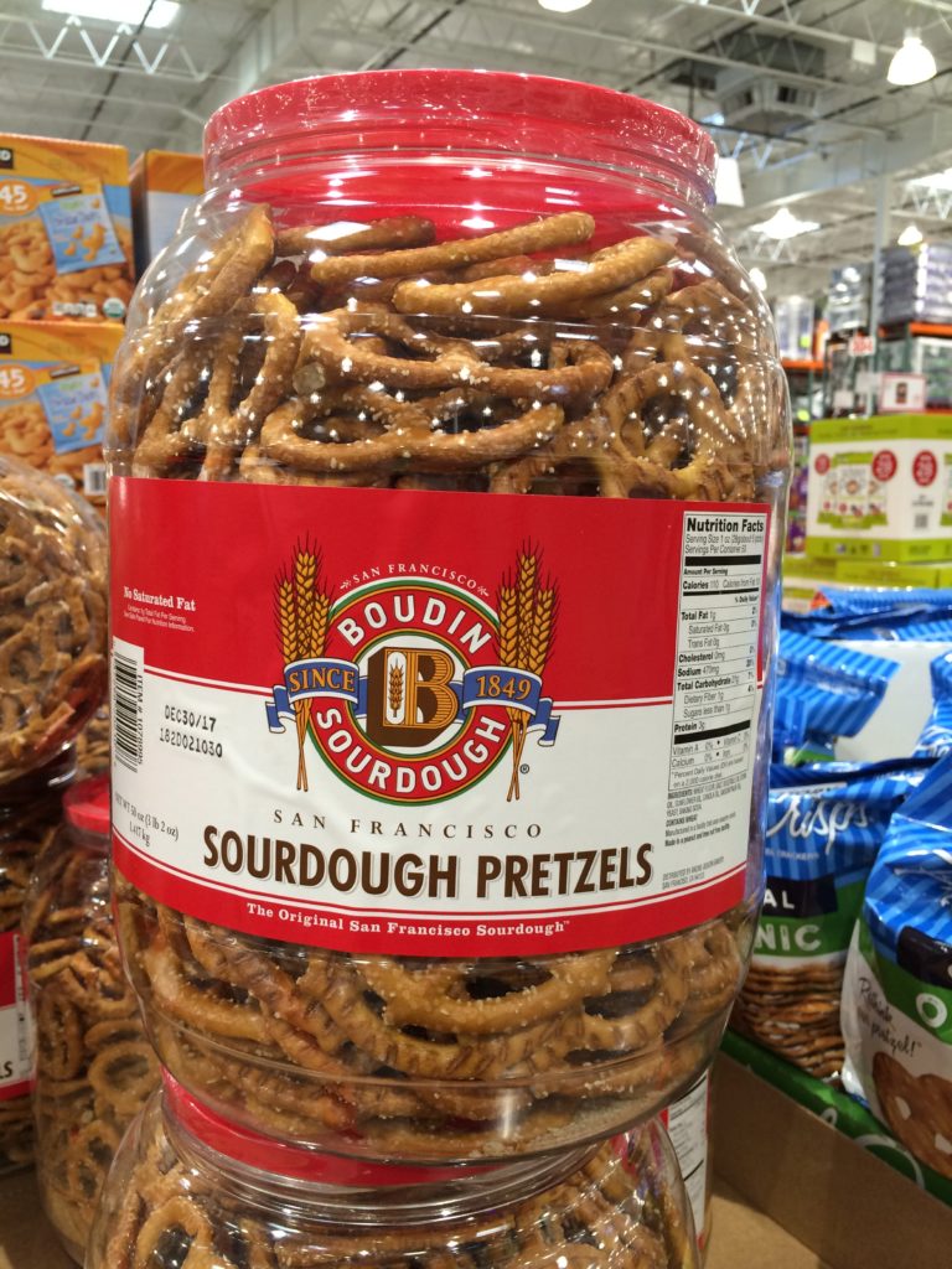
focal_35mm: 29
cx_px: 476
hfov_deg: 48.2
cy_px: 634
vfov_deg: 61.7
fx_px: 1063
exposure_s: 1/30
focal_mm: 4.15
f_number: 2.2
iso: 80
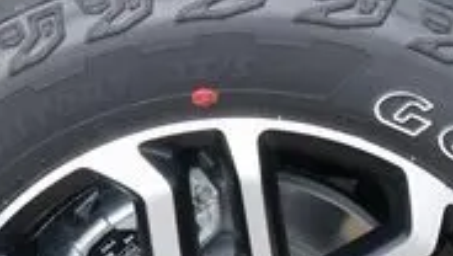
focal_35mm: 250
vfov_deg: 4.9
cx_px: 291
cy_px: 314
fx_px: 3006
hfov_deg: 8.6
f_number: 5.4
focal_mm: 33
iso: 200
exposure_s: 1/160
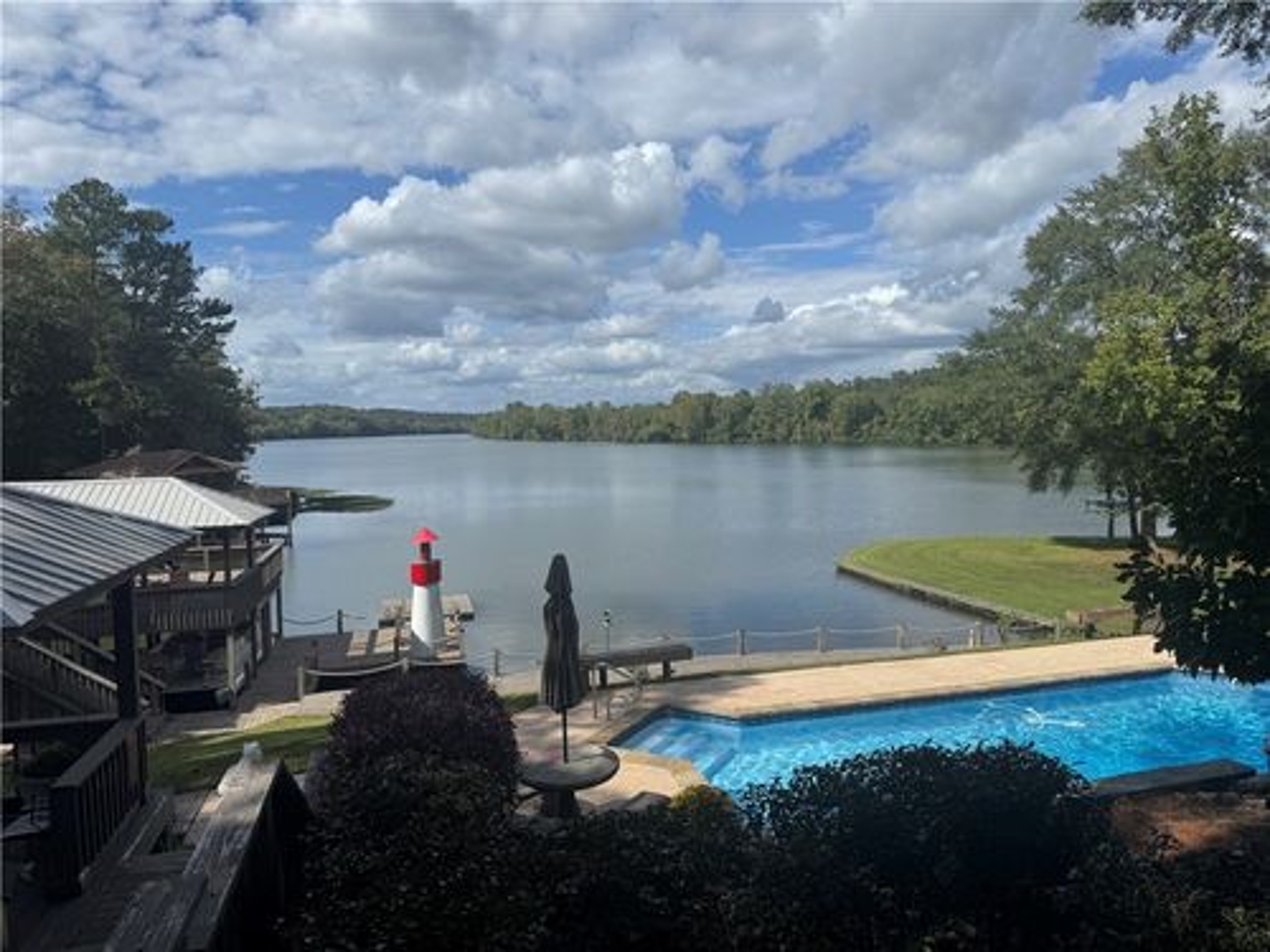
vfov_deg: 56.8
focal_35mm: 24
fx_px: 881
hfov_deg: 71.6
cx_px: 635
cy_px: 476
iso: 80
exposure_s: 1/7092
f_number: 1.78
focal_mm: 6.76
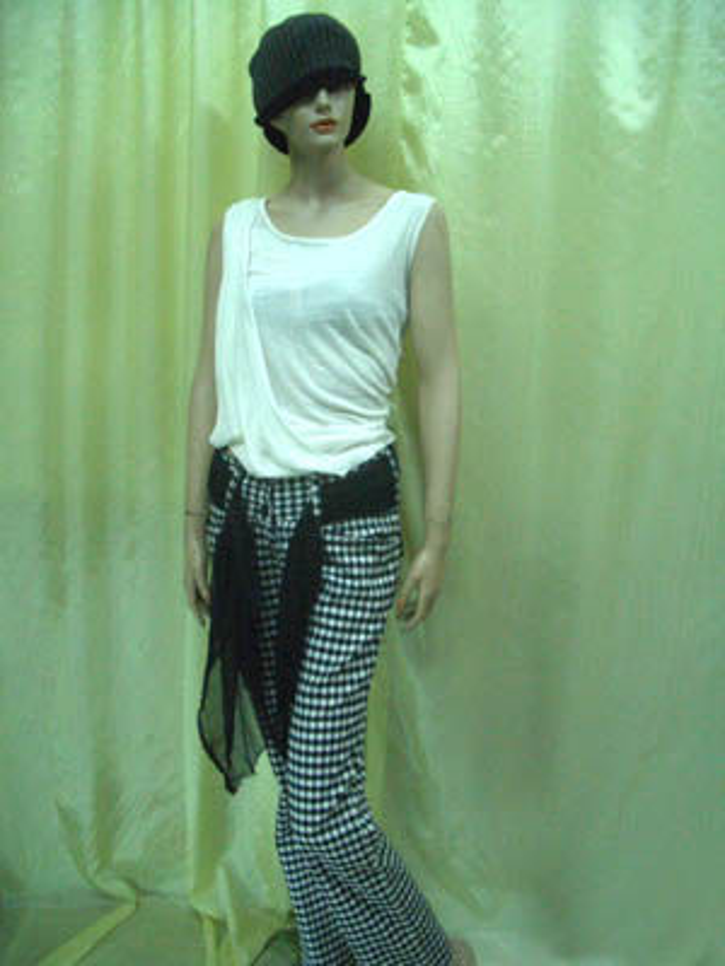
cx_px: 362
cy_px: 483
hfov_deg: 40.7
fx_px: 977
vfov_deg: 52.6
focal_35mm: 35
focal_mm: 5.8
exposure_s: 1/80
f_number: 2.6
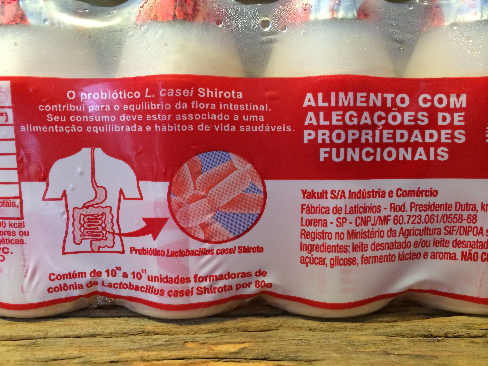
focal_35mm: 30
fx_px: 423
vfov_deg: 46.8
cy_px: 183
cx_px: 244
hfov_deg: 60.0
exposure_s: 1/30
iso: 250
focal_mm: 4.12
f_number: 2.2
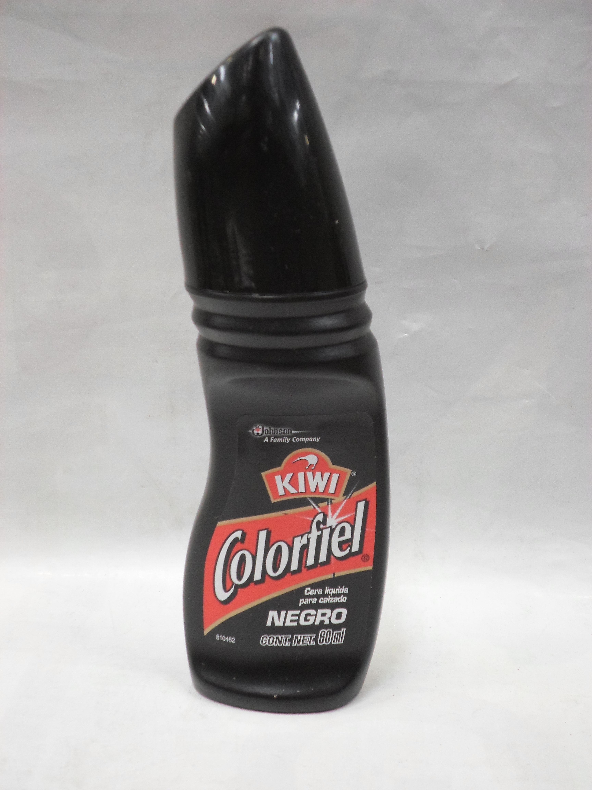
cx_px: 296
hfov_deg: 33.6
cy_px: 395
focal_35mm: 43
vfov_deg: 43.9
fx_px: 981
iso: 240
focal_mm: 7.8
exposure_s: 1/45
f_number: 3.2
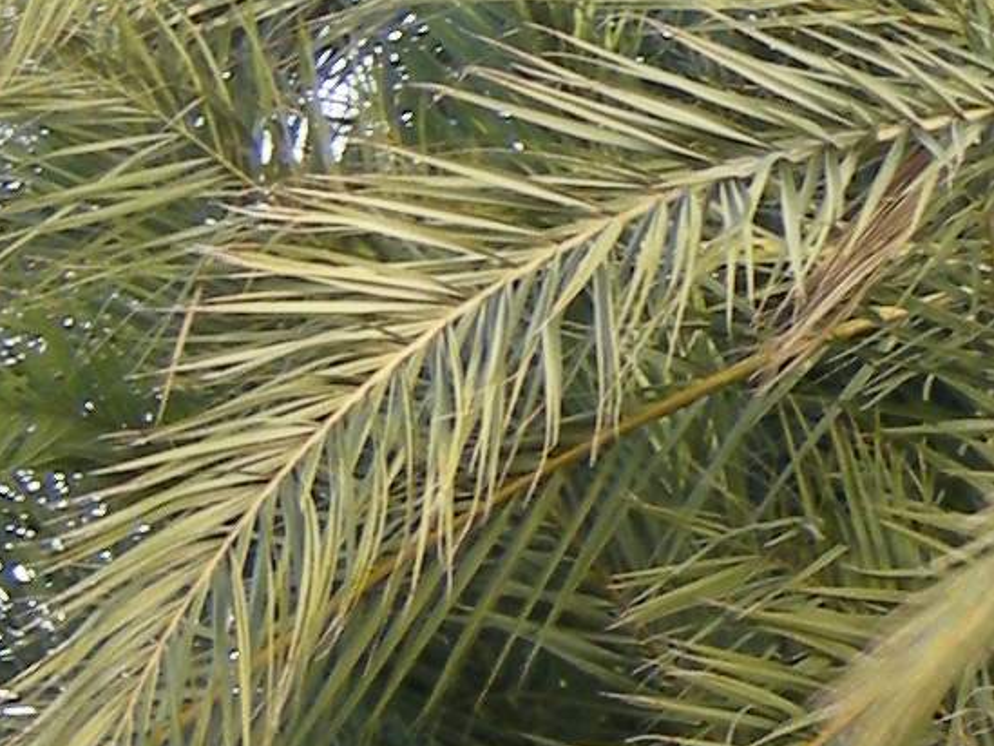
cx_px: 1858
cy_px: 270
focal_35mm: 255
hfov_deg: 7.5
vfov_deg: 5.8
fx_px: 7324
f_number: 3
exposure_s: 1/74.7
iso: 64
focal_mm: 7.5
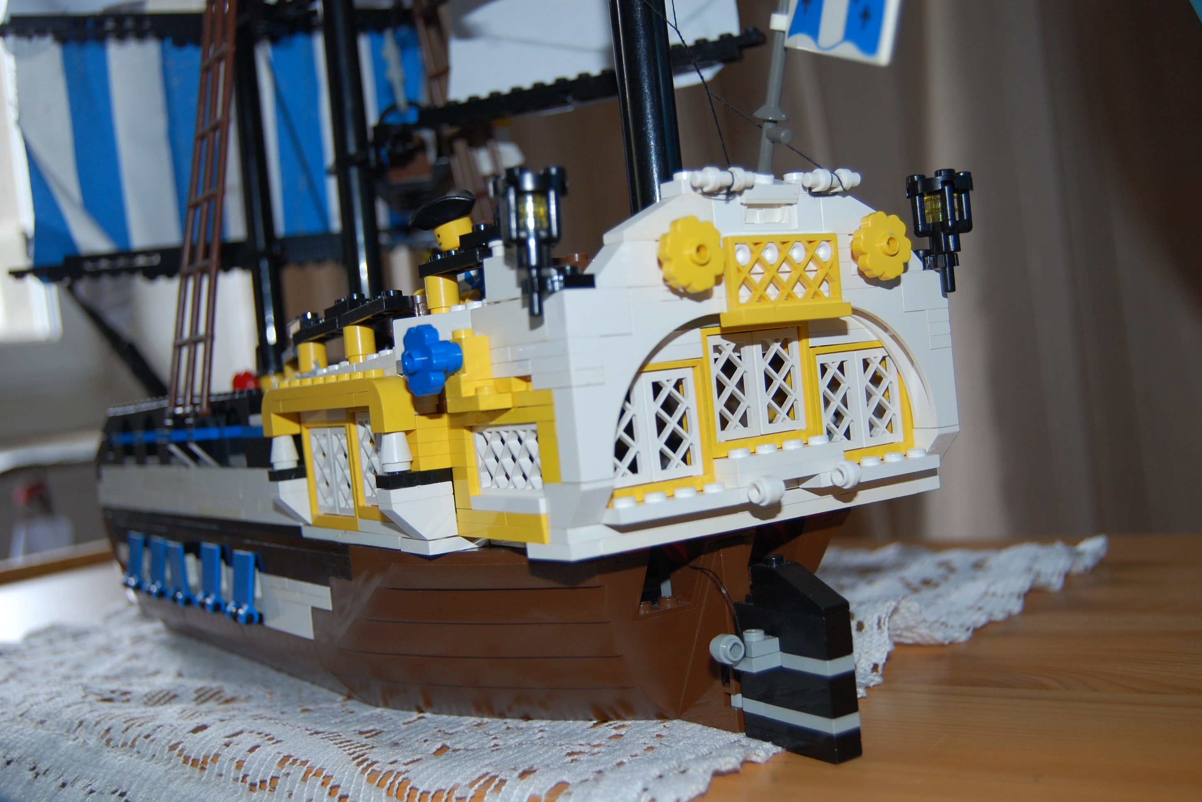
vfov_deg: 33.4
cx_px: 586
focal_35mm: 40
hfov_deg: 48.4
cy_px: 410
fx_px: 1336
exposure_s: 1/60
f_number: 4
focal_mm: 26
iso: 320
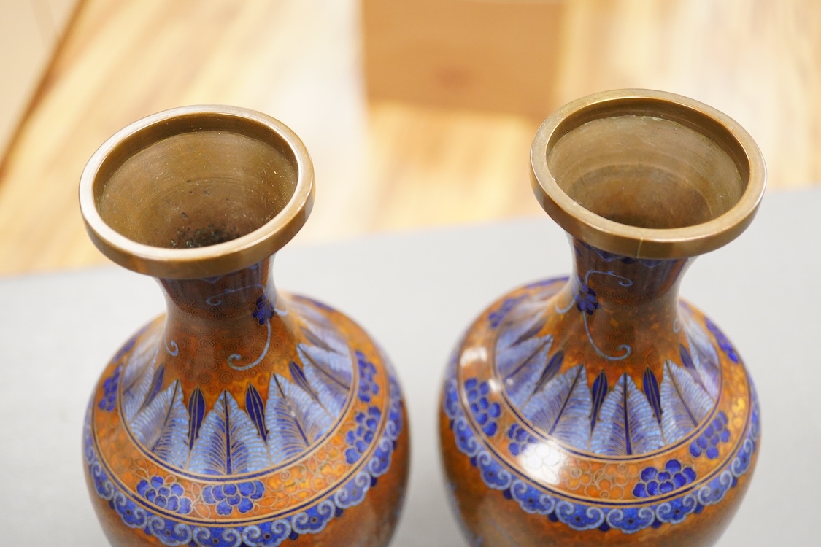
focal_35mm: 45
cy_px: 274
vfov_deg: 29.9
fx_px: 1026
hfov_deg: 43.6
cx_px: 410
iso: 2500
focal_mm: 30
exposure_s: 1/200
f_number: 3.5
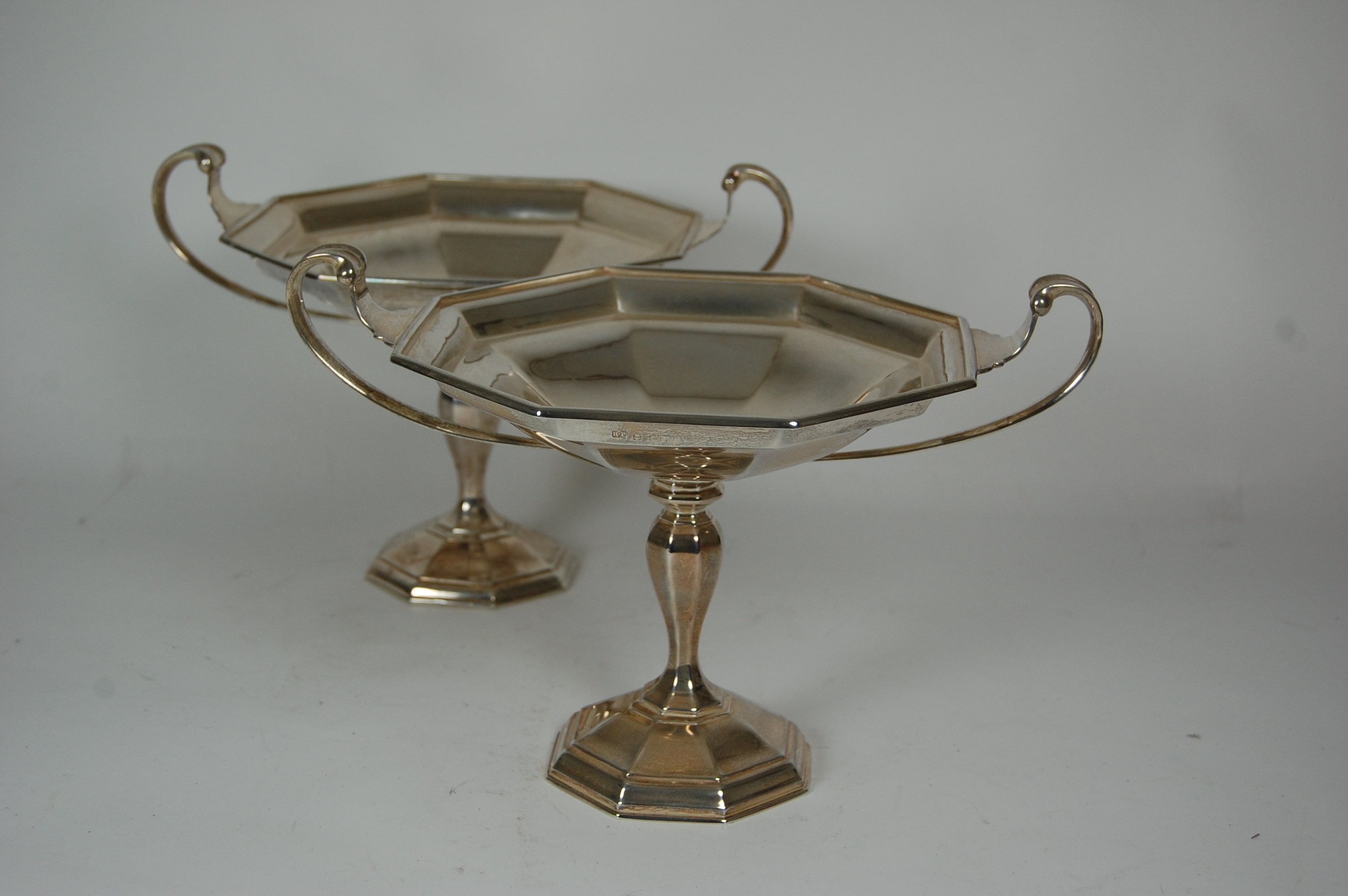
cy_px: 448
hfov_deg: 31.9
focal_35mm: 63
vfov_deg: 21.5
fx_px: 2357
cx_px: 674
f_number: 5.6
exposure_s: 1/125
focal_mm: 42
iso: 220
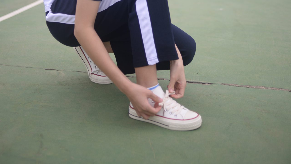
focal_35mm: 56
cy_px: -18
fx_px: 432
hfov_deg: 37.2
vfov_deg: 20.4
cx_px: 148
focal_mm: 35
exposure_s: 1/500
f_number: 2
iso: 125
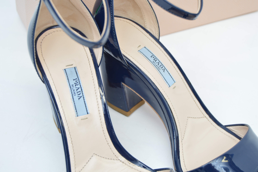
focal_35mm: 68
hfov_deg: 29.9
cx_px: 129
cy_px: 86
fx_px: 483
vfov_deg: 20.1
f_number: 5.3
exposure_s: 1/13
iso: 140
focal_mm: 45
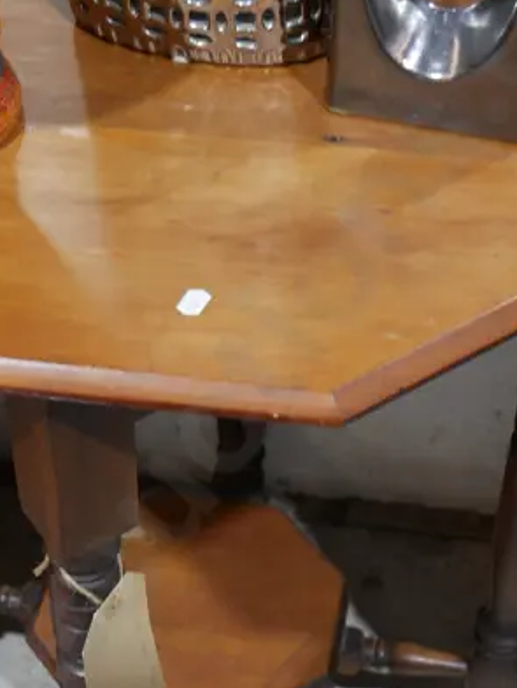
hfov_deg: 20.1
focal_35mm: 73
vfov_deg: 26.4
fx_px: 1453
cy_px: 490
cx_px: 176
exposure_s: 1/60
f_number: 3.5
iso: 320
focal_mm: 14
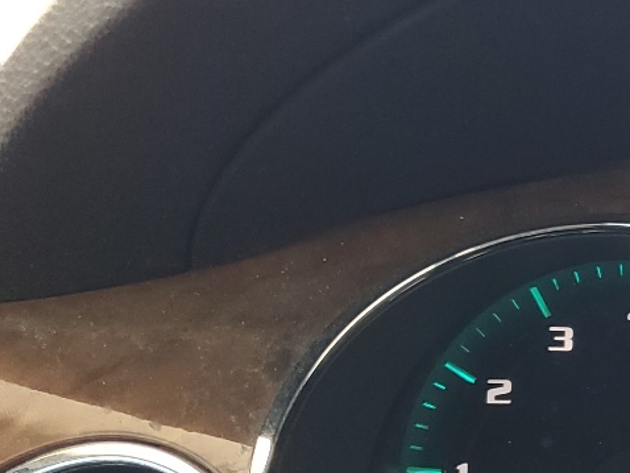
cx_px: 996
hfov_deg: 19.1
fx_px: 1584
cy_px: 385
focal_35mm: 87
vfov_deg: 16.8
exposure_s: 1/120
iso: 59
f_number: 1.5
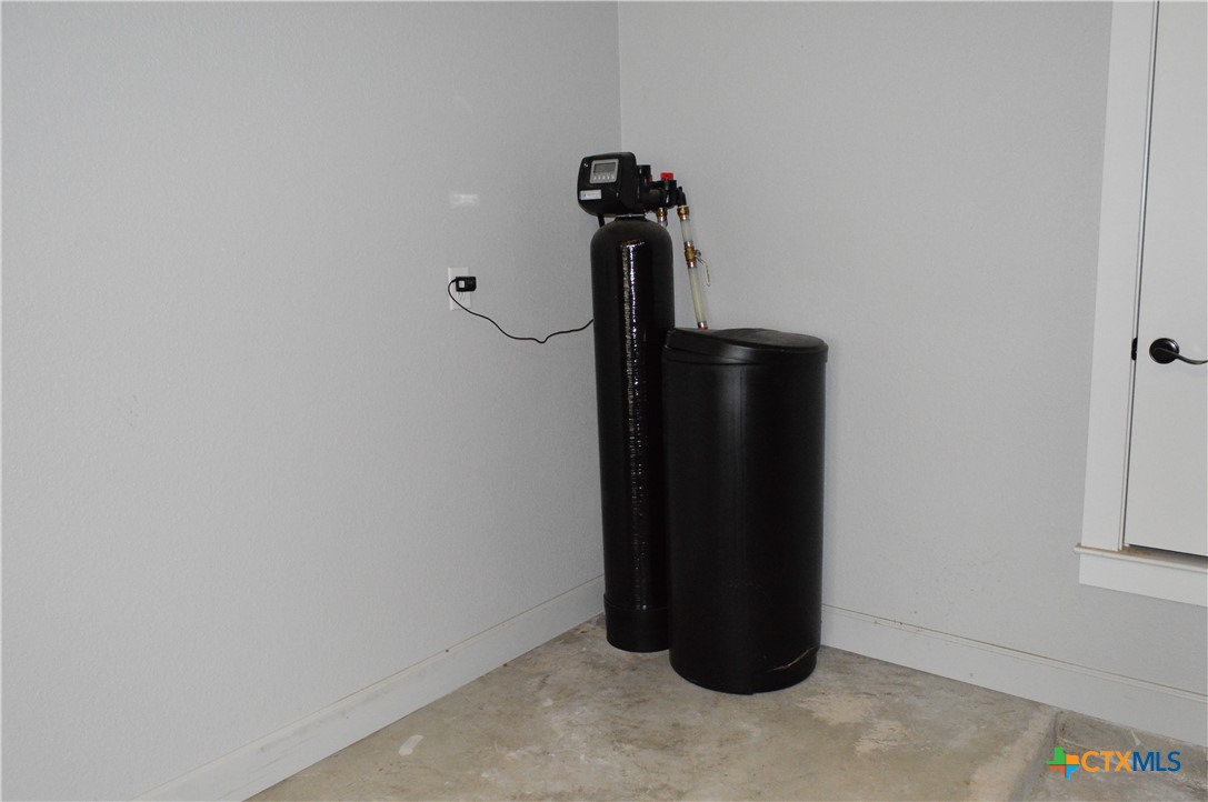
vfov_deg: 47.8
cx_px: 604
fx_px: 905
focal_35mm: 27
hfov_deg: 67.4
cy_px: 401
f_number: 7.1
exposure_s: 1/125
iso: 3200
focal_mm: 18
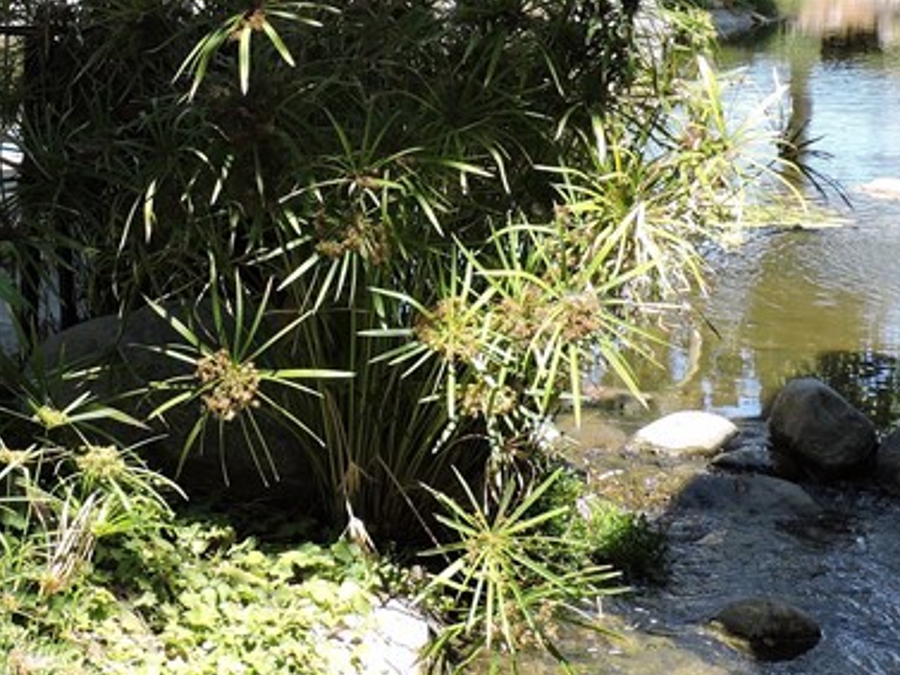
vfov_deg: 15.4
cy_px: 38
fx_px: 2471
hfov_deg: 20.5
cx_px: 210
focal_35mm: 95
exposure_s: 1/320
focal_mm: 6.2
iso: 100
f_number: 3.3
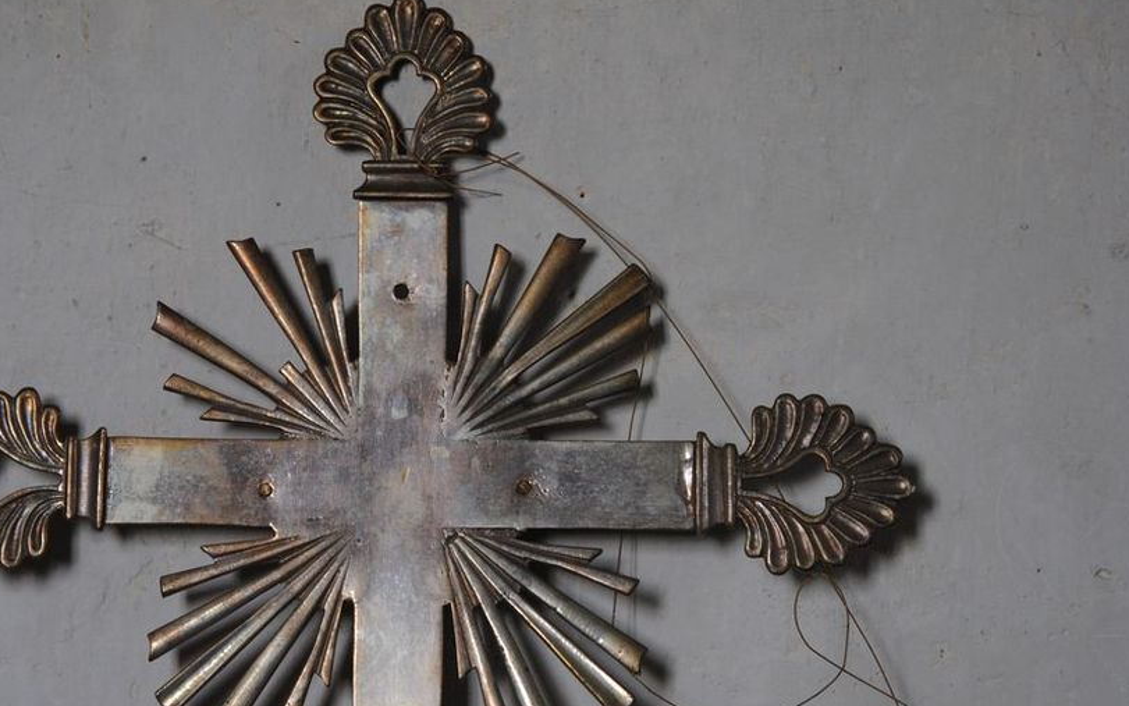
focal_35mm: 158
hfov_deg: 13.2
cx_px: 439
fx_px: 4862
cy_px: 404
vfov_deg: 8.3
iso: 400
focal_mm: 80
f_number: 7.1
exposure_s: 1/20
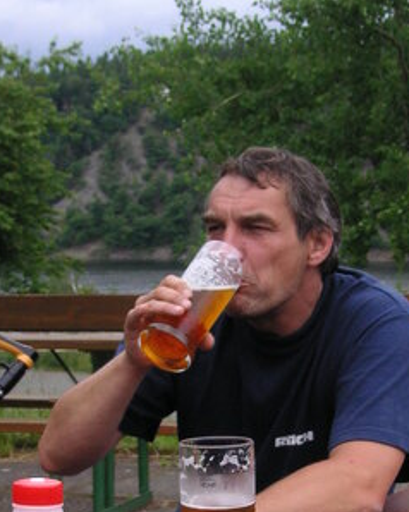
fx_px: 1469
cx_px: 153
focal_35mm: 97
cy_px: 383
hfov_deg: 15.8
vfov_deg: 19.6
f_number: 2.8
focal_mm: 6.1
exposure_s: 1/750
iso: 50
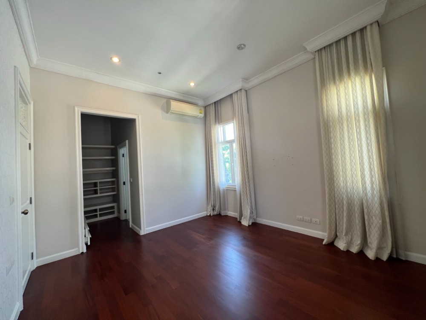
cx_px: 213
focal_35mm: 13
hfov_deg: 106.2
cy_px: 160
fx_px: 160
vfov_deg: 89.9
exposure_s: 1/100
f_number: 1.8
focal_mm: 1.57
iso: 80
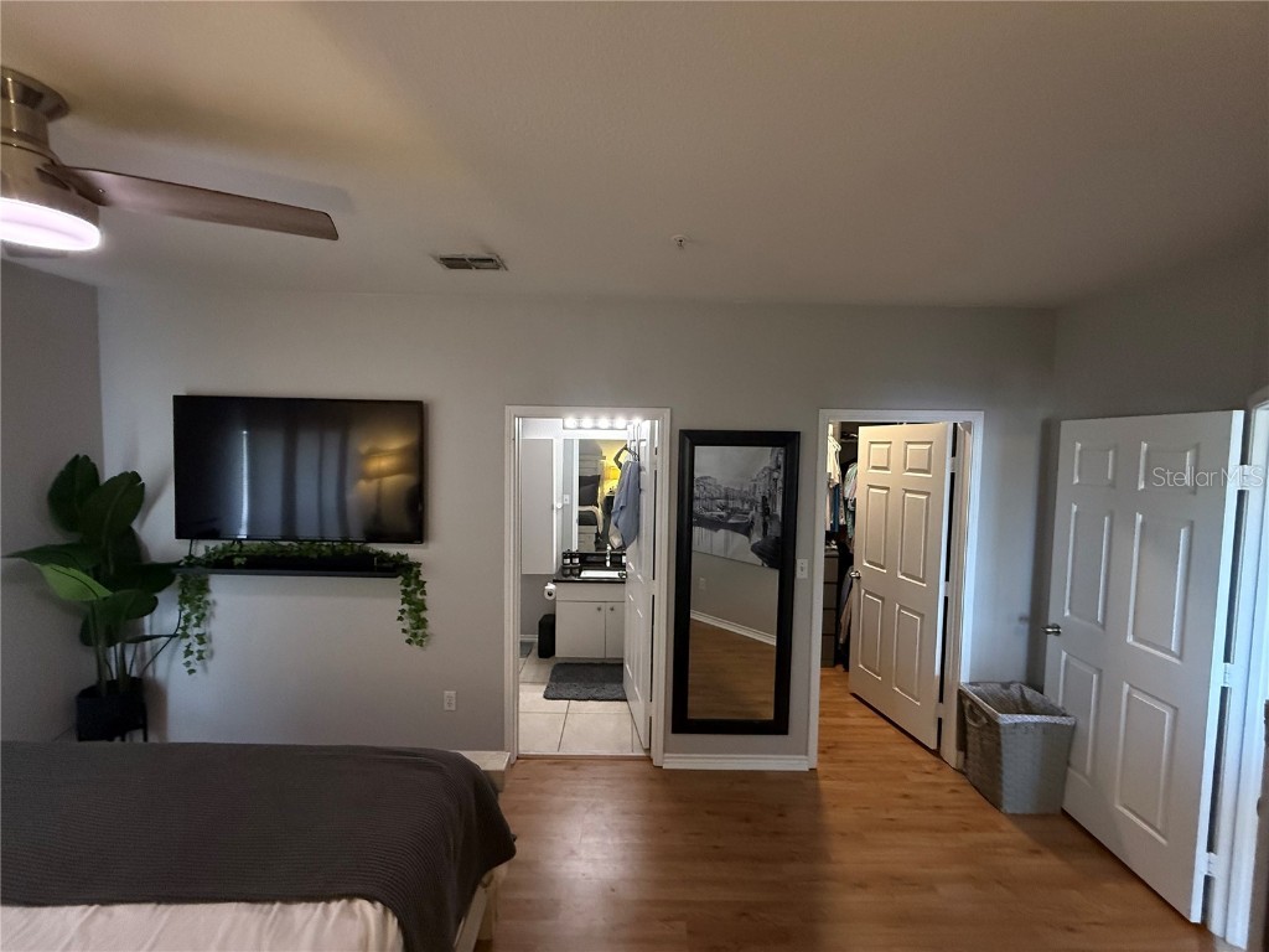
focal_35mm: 14
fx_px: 513
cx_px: 634
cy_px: 476
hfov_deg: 102.1
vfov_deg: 85.7
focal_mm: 2.22
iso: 640
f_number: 2.2
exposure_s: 1/120
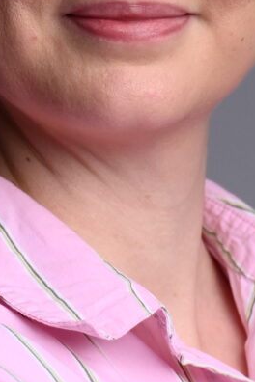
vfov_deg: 5.2
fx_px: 4186
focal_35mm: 394
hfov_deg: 3.5
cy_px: 545
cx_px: 166
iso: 320
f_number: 3.5
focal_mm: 61
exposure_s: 1/160
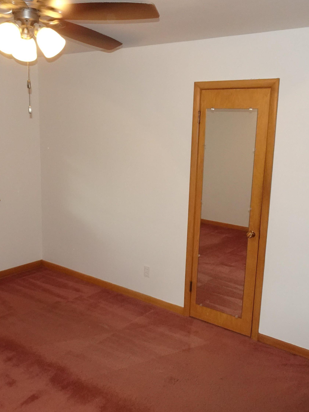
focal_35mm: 33
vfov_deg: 55.3
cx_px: 168
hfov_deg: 42.9
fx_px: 393
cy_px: 206
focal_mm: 4.25
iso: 500
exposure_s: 1/30
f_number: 3.5
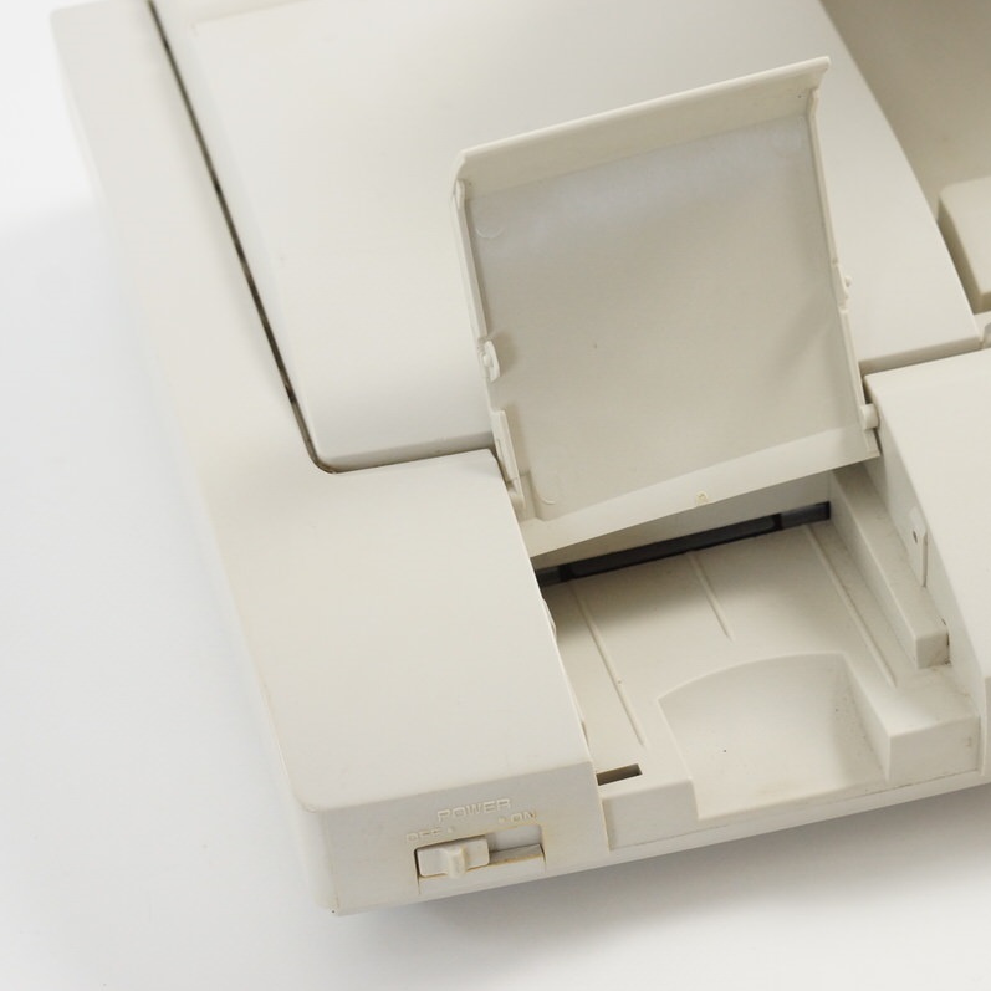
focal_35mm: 96
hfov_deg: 18.0
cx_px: 736
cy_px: 496
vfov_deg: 18.1
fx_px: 3109
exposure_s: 1/80
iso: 1250
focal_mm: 50
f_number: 6.3
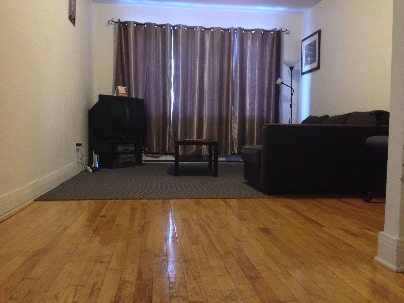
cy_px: 152
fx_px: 385
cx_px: 202
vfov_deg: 42.9
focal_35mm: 33
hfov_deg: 55.4
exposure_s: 1/15
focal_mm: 4.12
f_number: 2.4
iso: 800
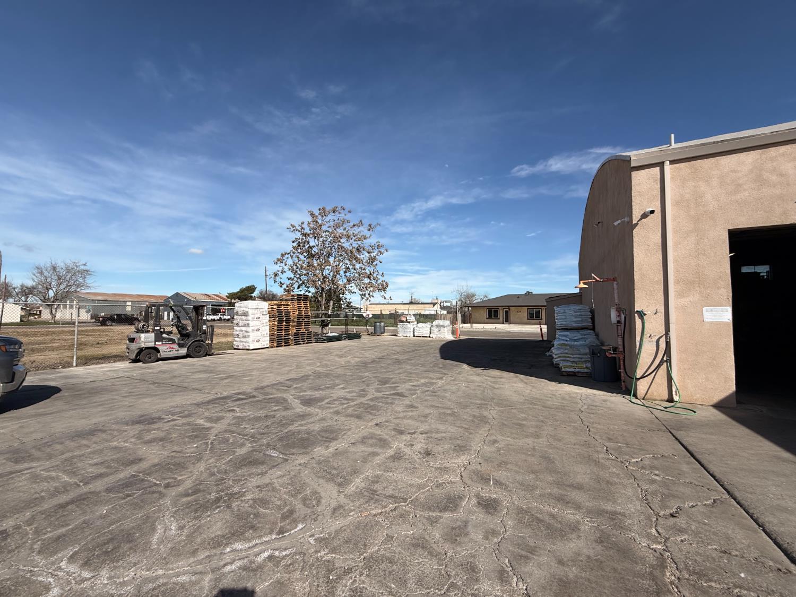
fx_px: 322
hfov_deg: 102.1
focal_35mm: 14
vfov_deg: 85.7
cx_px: 398
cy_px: 298
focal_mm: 2.22
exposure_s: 1/2976
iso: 50
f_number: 2.2
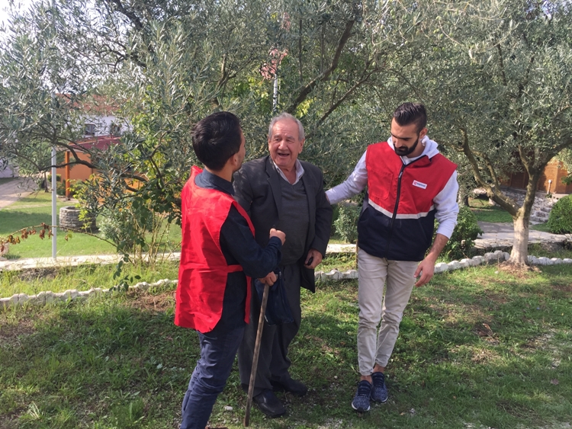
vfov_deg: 48.3
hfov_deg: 61.6
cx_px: 286
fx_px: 479
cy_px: 214
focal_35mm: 29
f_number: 2.2
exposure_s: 1/507
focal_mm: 4.15
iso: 32
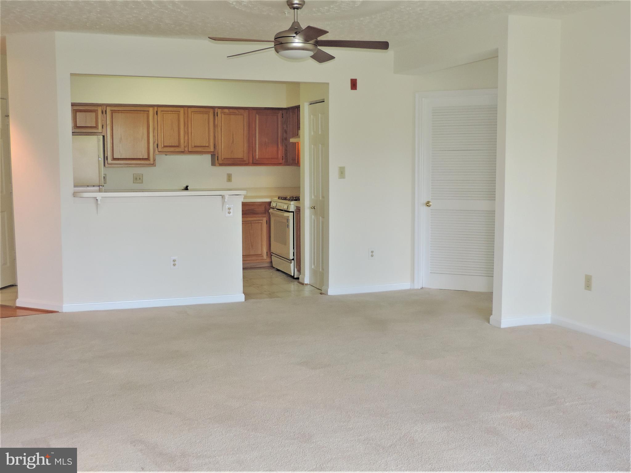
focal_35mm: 40
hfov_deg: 46.8
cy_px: 236
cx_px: 316
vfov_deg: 36.0
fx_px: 729
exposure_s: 1/50
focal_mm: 7.1
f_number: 3.3
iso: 200
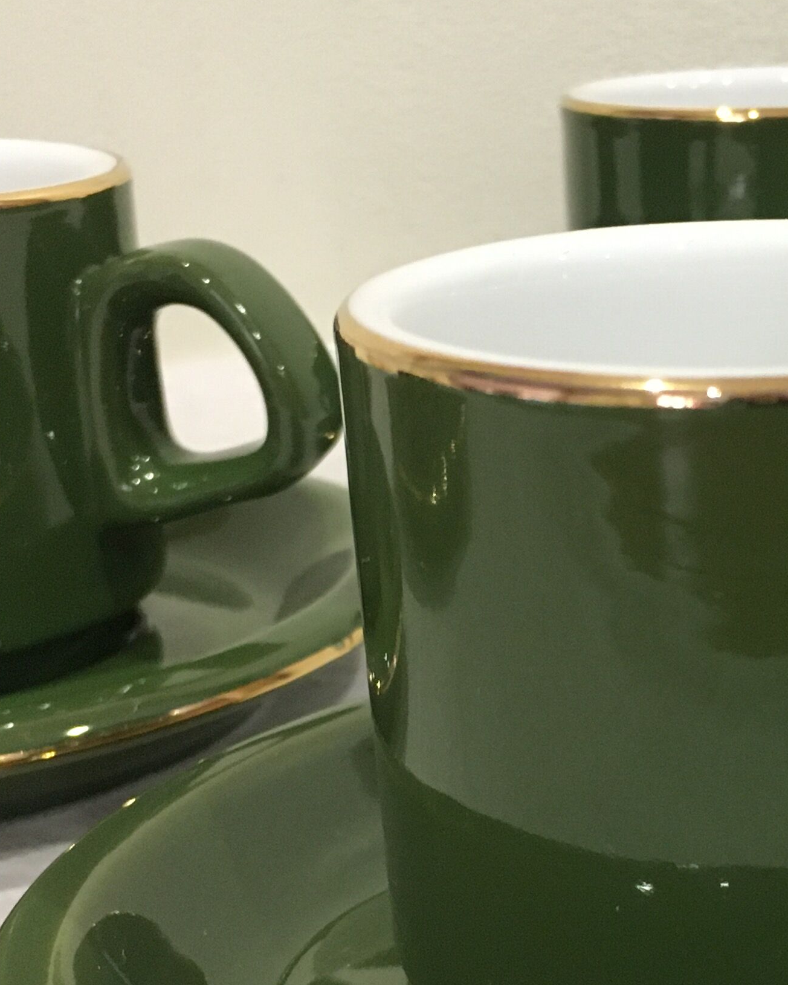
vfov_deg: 26.9
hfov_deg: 21.1
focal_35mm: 70
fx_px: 2041
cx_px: 794
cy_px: 683
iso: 250
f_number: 2.2
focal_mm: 4.15
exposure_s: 1/33
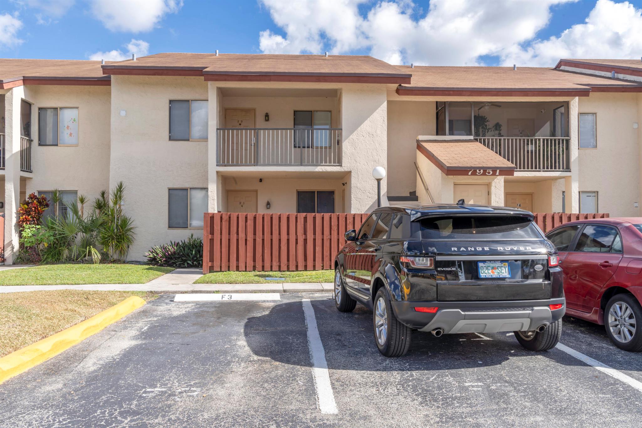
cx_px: 321
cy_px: 214
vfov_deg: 45.0
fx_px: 517
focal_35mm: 29
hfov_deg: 63.7
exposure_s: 1/20
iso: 100
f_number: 22
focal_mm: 29
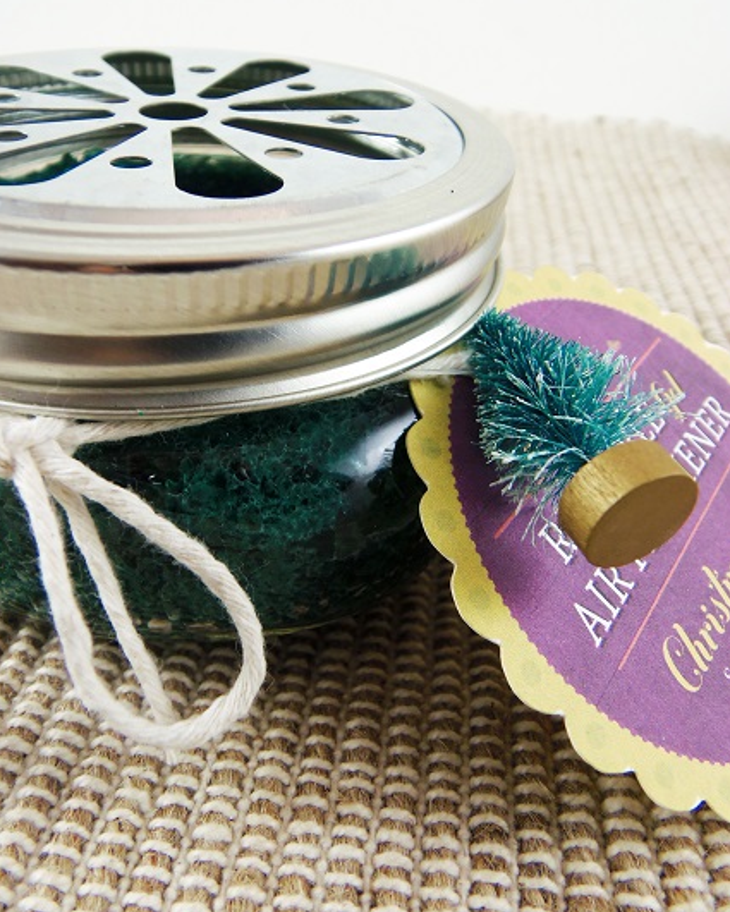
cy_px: 455
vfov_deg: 66.0
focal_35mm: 26
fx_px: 702
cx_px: 364
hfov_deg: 54.9
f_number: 2.9
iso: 64
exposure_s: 1/50
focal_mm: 4.3
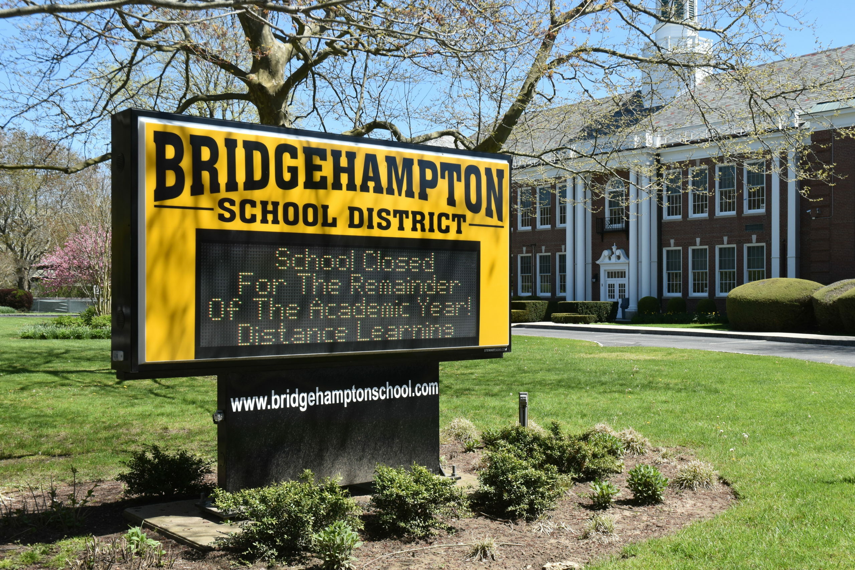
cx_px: 428
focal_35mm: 40
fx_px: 962
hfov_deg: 47.9
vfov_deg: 33.0
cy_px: 285
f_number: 8
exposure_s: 1/250
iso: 220
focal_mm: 27
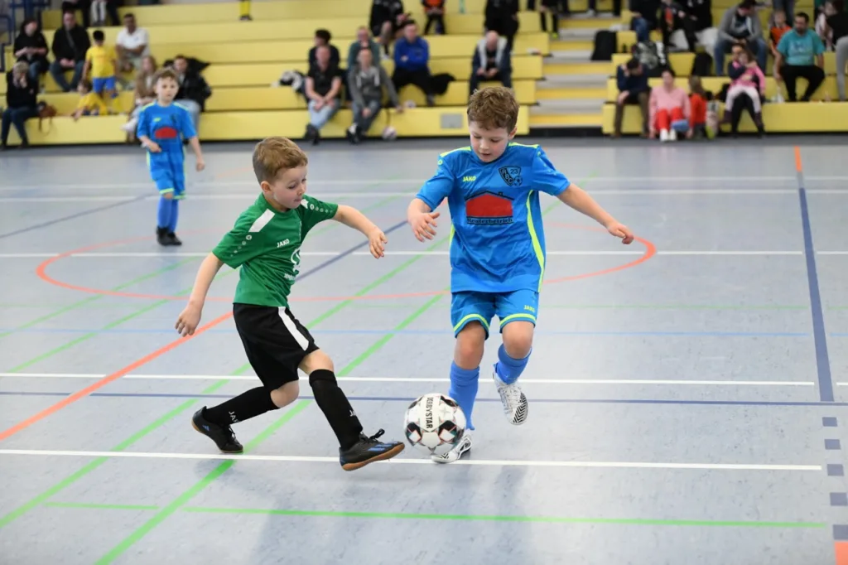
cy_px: 282
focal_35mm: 70
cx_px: 424
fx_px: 1648
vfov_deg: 19.4
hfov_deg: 28.9
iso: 8000
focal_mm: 70
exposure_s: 1/1250
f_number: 2.8
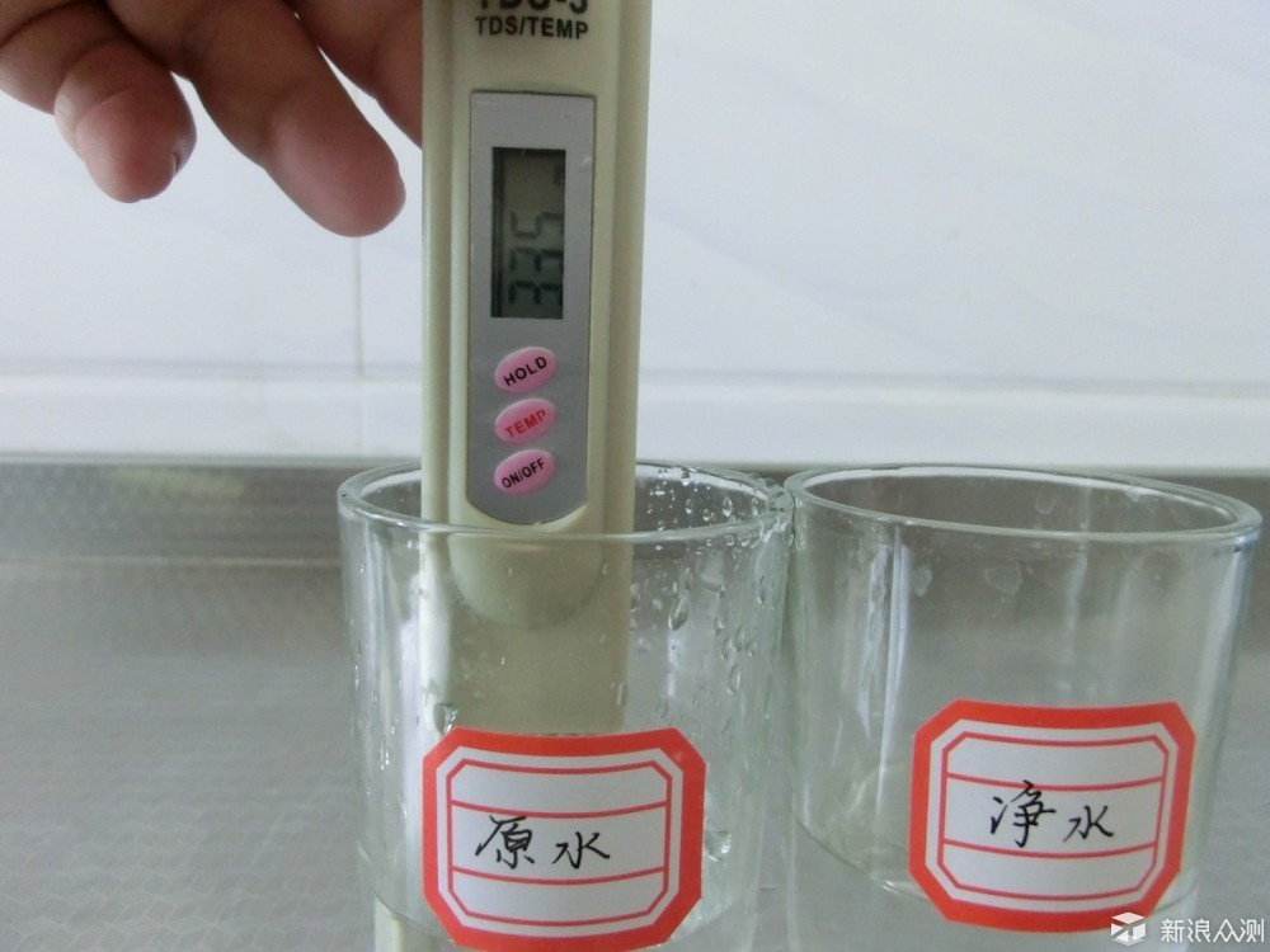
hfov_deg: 71.6
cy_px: 476
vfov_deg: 56.8
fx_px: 881
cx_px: 635
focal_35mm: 24
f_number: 3
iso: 640
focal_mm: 4.24
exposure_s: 1/60
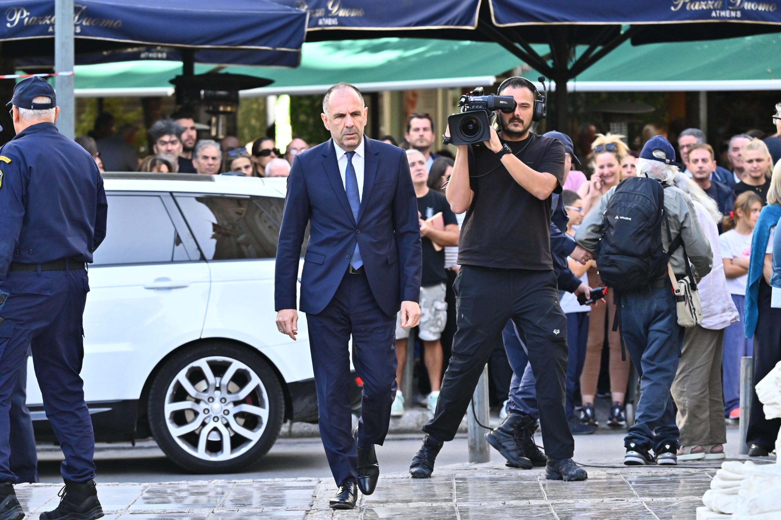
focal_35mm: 250
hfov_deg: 8.2
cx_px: 390
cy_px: 260
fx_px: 5420
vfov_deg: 5.5
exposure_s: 1/1000
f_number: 7.1
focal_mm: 250
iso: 3600
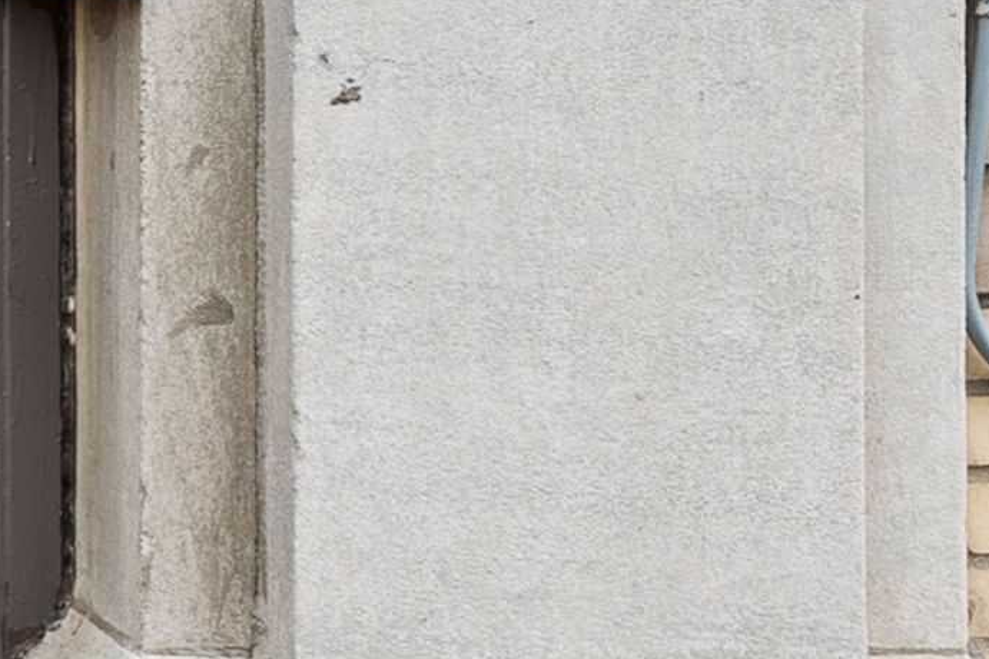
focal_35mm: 171
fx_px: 4695
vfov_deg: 7.9
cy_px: -152
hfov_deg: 11.1
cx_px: -879
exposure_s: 1/10
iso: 200
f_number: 8
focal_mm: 20
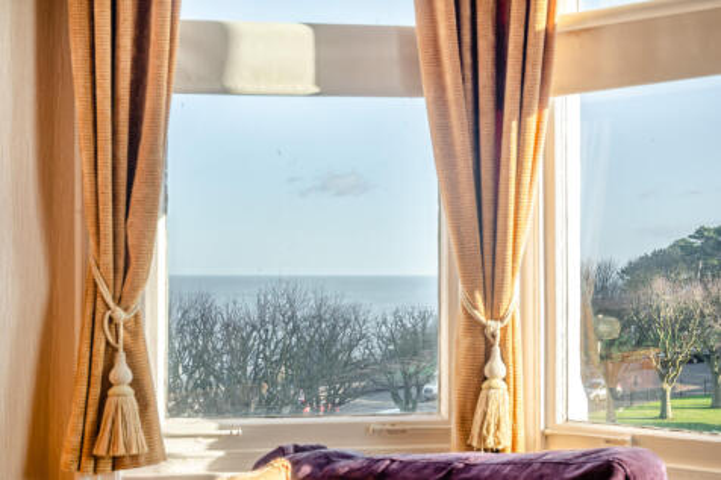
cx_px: 360
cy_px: 240
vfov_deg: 20.1
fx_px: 1351
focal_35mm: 68
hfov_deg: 29.9
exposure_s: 1/500
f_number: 7.1
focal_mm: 45
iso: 100
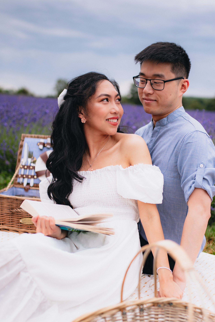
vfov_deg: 40.9
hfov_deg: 28.0
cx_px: 134
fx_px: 430
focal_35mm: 48
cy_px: 199
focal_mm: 35
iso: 100
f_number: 1.4
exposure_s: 1/2500
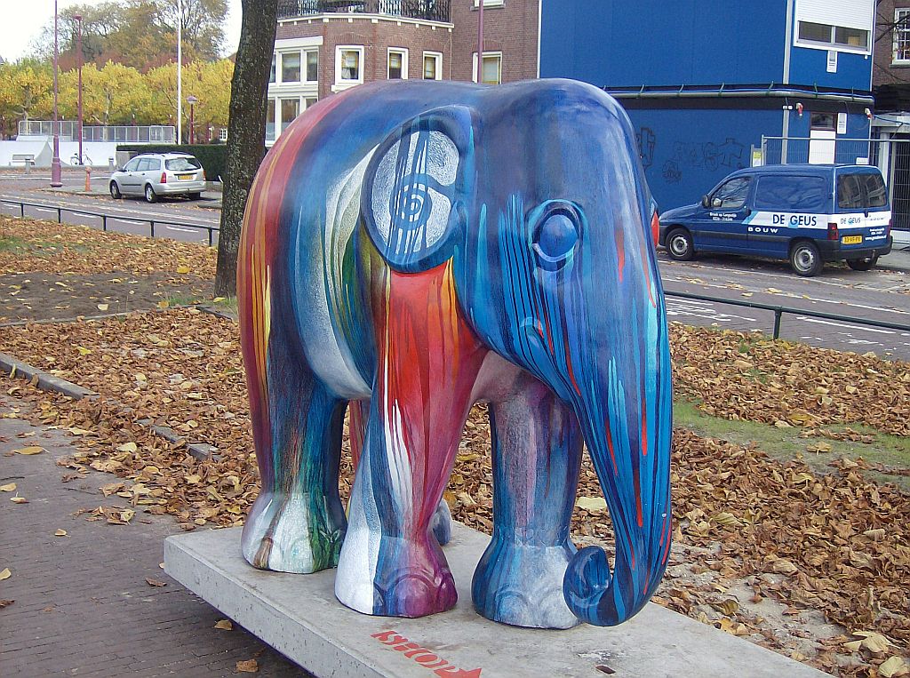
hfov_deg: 41.3
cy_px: 339
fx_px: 1206
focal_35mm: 46
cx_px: 455
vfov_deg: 31.4
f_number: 3.1
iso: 100
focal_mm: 7.7
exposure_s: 1/269
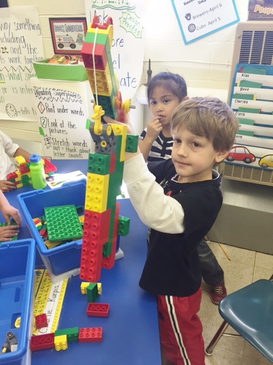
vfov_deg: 61.7
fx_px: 305
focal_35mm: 29
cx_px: 136
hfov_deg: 48.2
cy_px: 182
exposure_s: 1/30
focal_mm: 4.15
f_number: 2.2
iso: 32
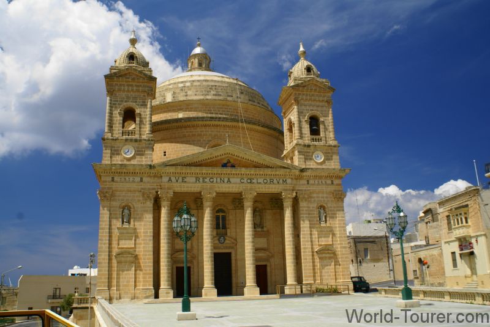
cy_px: 164
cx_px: 245
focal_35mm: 33
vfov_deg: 40.0
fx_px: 450
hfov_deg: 57.2
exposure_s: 1/100
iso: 100
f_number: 10
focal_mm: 22
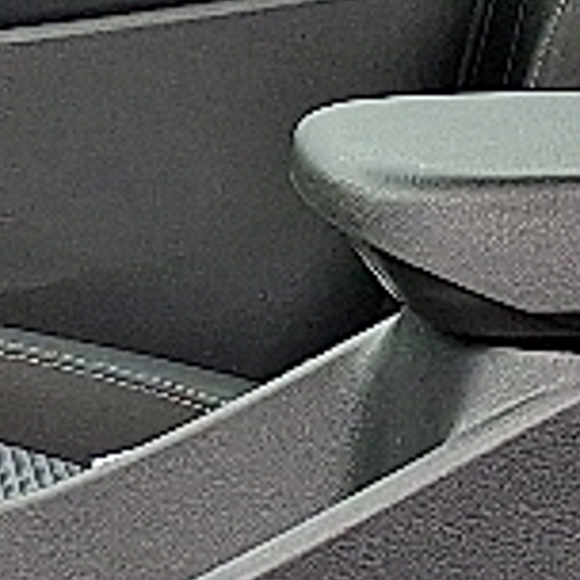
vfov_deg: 7.5
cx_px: 233
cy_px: 72
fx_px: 4417
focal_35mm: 233
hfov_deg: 7.5
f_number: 1.8
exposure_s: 1/333
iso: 30
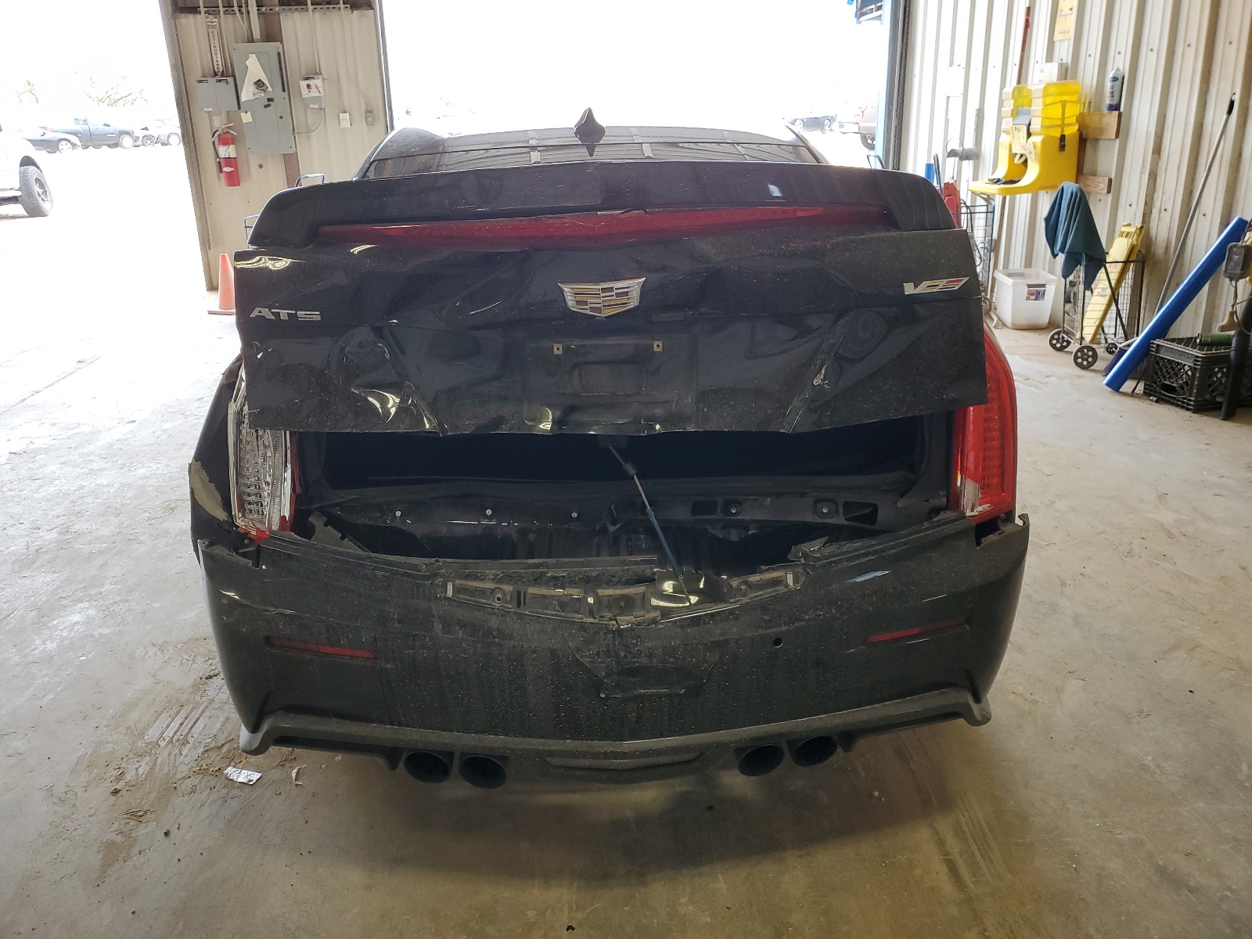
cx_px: 626
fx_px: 940
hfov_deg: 67.3
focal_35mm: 26
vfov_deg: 53.1
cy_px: 470
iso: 63
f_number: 1.5
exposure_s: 1/120
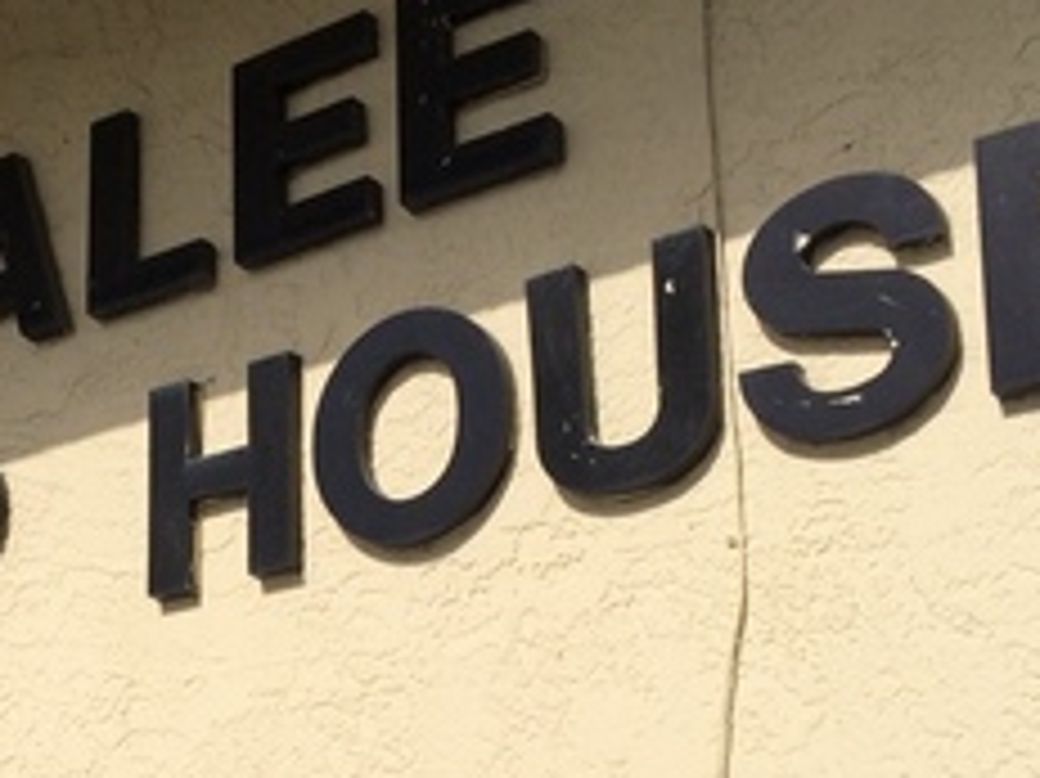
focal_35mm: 83
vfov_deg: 17.2
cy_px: 832
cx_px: 207
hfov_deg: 23.2
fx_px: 2492
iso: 40
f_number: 2.2
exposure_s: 1/4115
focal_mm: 4.12
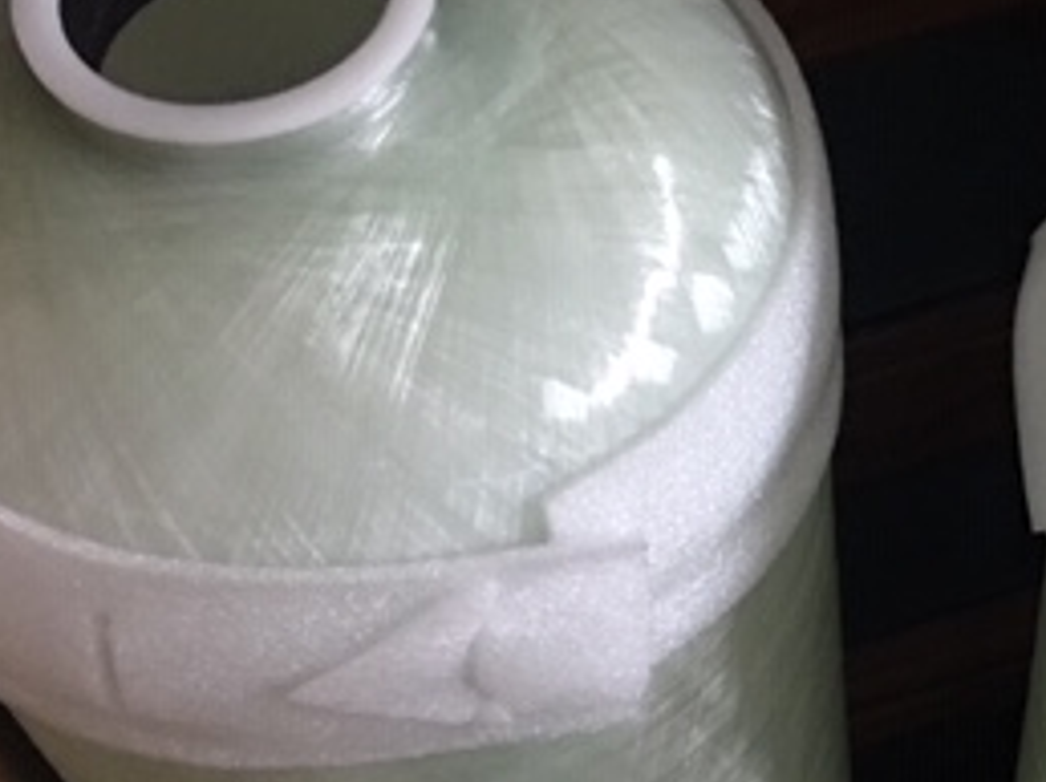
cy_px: 624
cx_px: 1026
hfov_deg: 25.8
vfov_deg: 20.2
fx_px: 2174
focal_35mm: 72
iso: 160
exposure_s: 1/8
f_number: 2.2
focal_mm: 4.15
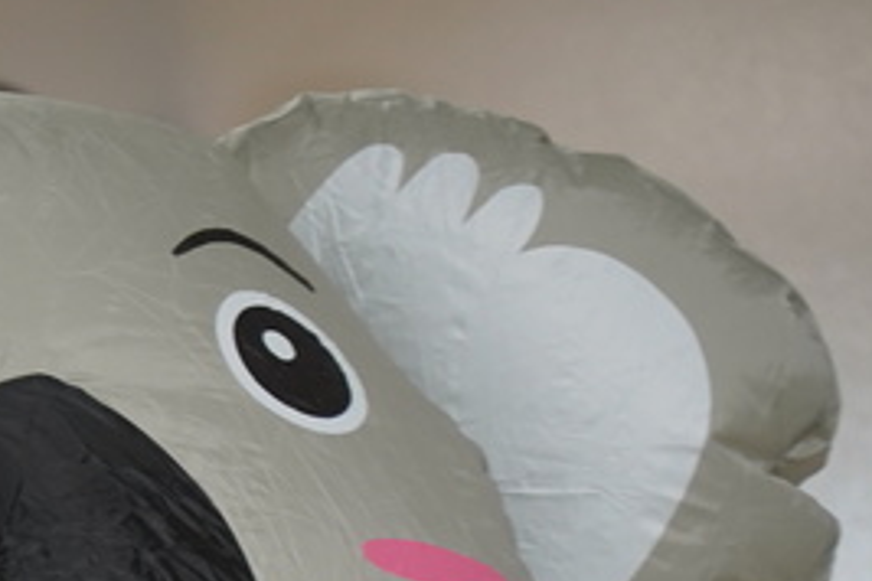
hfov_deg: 5.0
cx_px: -702
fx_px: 9761
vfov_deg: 3.4
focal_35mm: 403
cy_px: 981
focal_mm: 105
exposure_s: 1/160
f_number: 4
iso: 1600
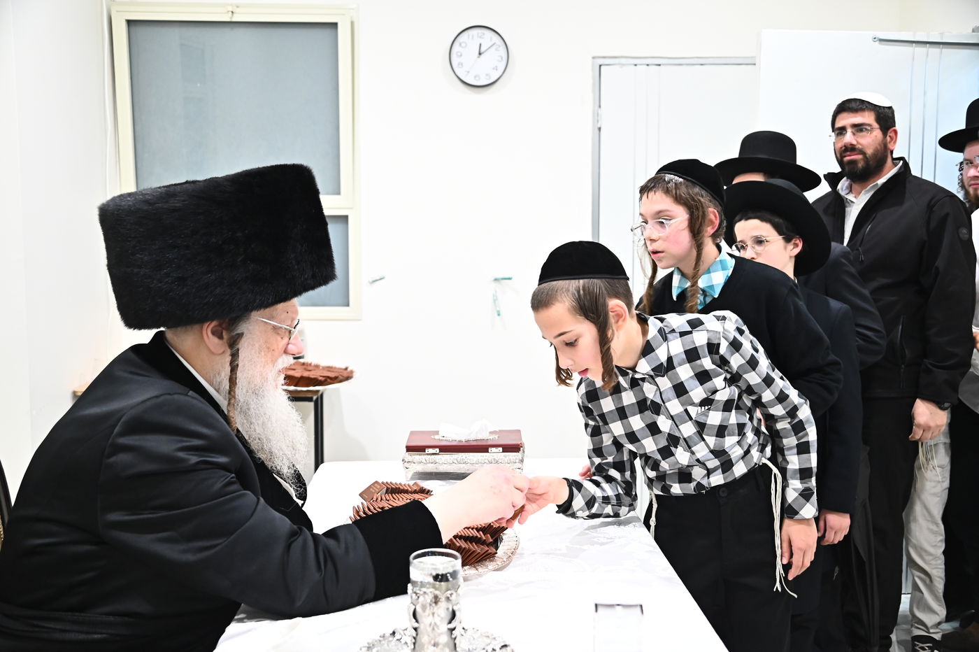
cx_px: 490
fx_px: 951
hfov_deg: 54.5
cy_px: 326
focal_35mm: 35
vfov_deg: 37.8
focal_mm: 35
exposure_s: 1/160
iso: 3200
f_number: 4
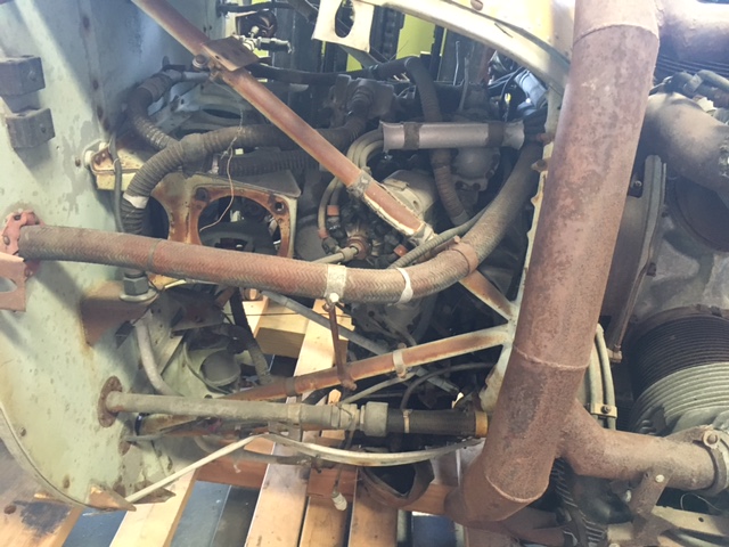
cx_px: 364
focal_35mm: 29
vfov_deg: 48.2
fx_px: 611
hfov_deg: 61.7
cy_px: 274
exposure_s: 1/17
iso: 200
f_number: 2.2
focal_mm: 4.15
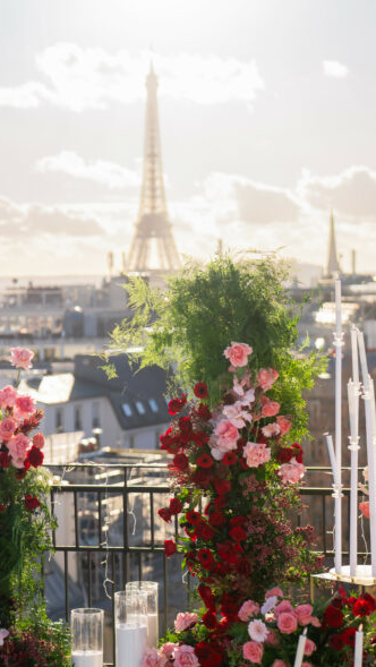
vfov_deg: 23.3
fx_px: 1610
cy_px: 462
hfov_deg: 13.3
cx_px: 90
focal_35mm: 91
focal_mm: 50
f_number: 2.2
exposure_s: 1/5000
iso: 64
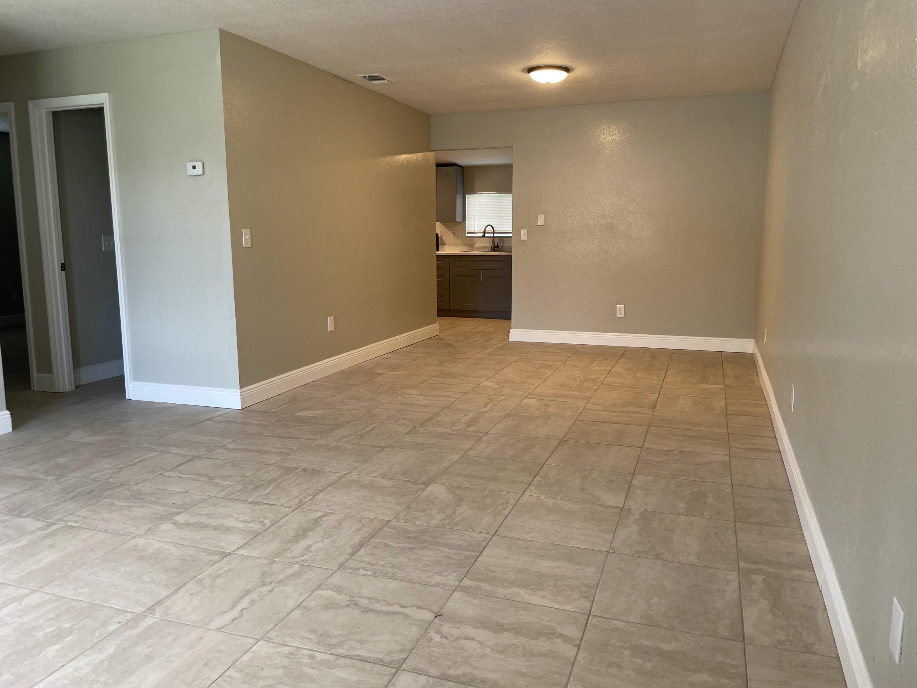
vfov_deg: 53.1
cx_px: 458
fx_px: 689
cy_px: 344
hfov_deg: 67.3
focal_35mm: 26
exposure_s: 1/60
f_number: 1.6
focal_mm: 4.2
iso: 64
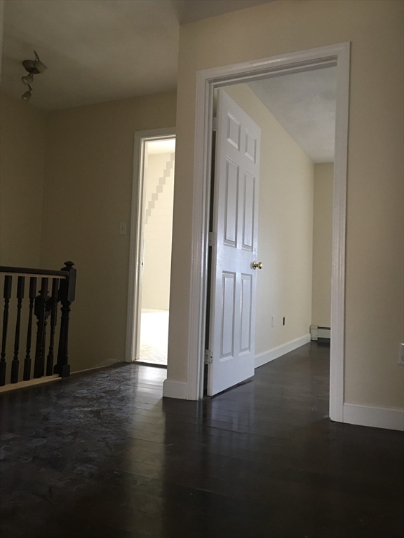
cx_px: 202
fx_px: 451
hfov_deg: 48.2
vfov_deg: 61.7
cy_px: 269
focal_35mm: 29
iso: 100
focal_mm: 4.15
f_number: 2.2
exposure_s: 1/15
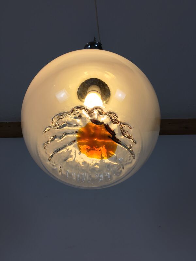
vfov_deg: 61.7
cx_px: 98
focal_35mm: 29
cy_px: 130
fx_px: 219
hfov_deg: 48.2
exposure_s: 1/100
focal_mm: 4.15
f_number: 2.2
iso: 25
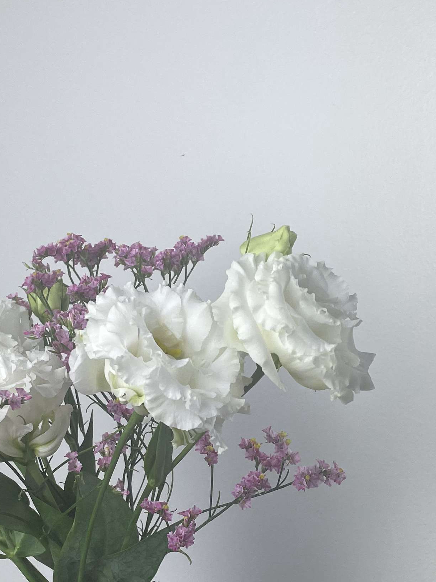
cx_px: 219
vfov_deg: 29.9
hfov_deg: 22.9
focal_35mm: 64
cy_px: 411
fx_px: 1075
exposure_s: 1/504
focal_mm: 4.2
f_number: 1.6
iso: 32
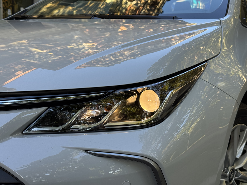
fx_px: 343
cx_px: 124
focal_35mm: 48
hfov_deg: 39.7
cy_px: 92
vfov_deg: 30.3
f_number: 1.78
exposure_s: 1/454
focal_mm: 6.76
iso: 64
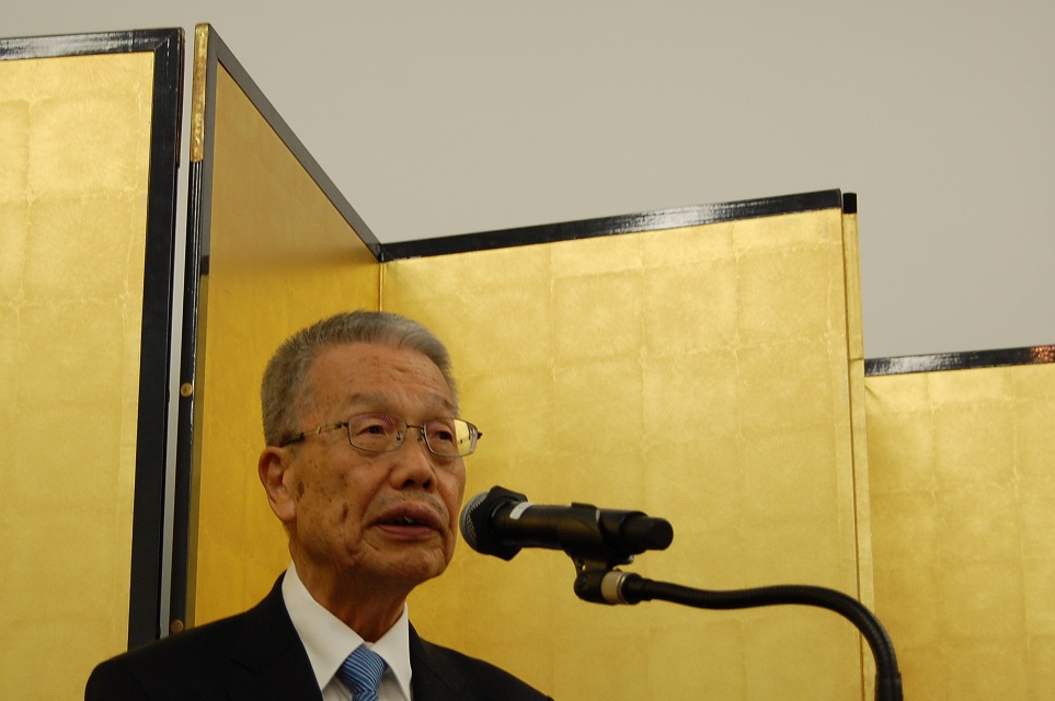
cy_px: 464
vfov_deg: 15.3
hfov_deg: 22.8
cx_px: 392
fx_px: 2605
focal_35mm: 89
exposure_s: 1/80
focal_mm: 38
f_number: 4.8
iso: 400
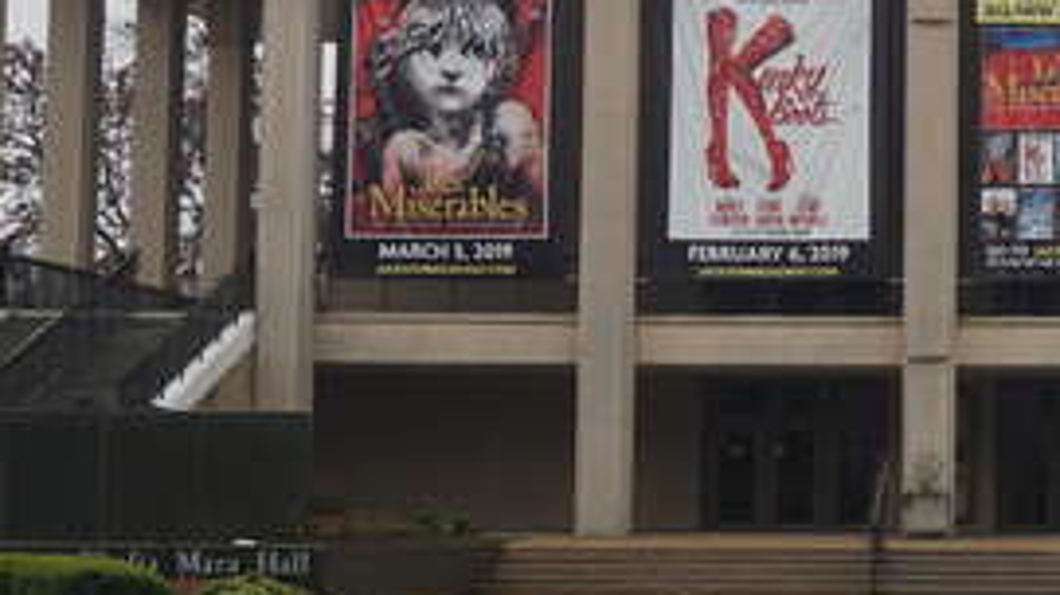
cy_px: 180
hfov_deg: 18.6
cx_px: 1095
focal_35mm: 111
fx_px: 3131
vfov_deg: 10.8
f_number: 4.5
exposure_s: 1/60
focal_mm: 25
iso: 100
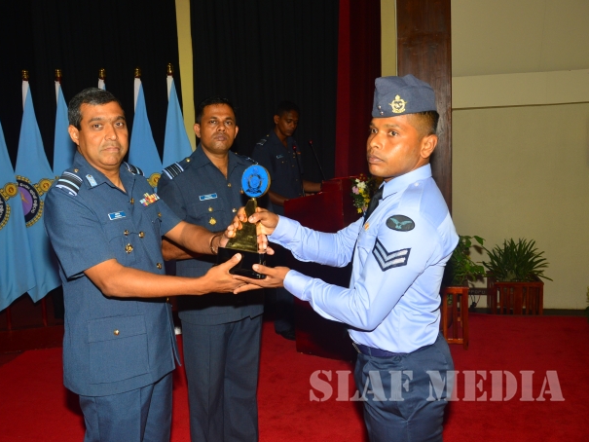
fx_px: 511
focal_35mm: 30
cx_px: 264
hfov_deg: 59.8
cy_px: 219
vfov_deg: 46.8
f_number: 3.5
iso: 400
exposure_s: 1/100
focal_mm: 18
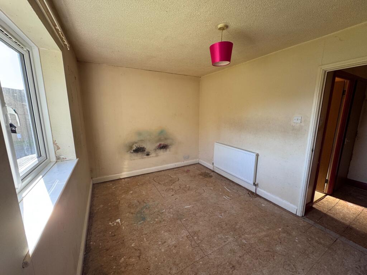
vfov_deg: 85.7
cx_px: 184
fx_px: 148
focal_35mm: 14
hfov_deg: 102.1
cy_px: 138
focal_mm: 2.22
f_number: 2.2
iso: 100
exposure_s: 1/99
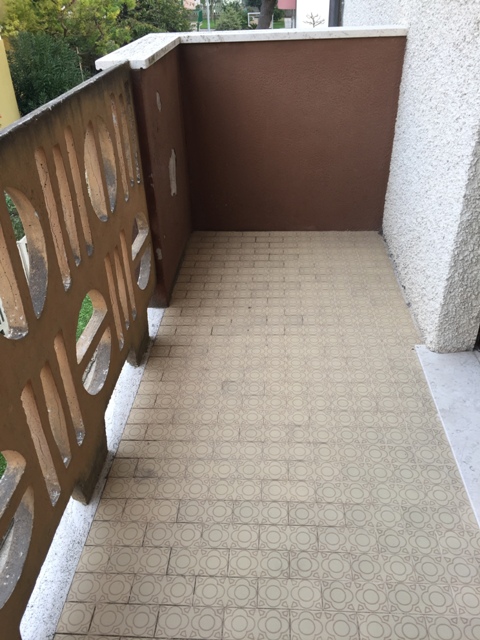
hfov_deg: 48.2
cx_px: 240
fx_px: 536
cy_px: 320
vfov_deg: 61.7
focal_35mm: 29
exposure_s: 1/50
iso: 32
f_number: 2.2
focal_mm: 4.15
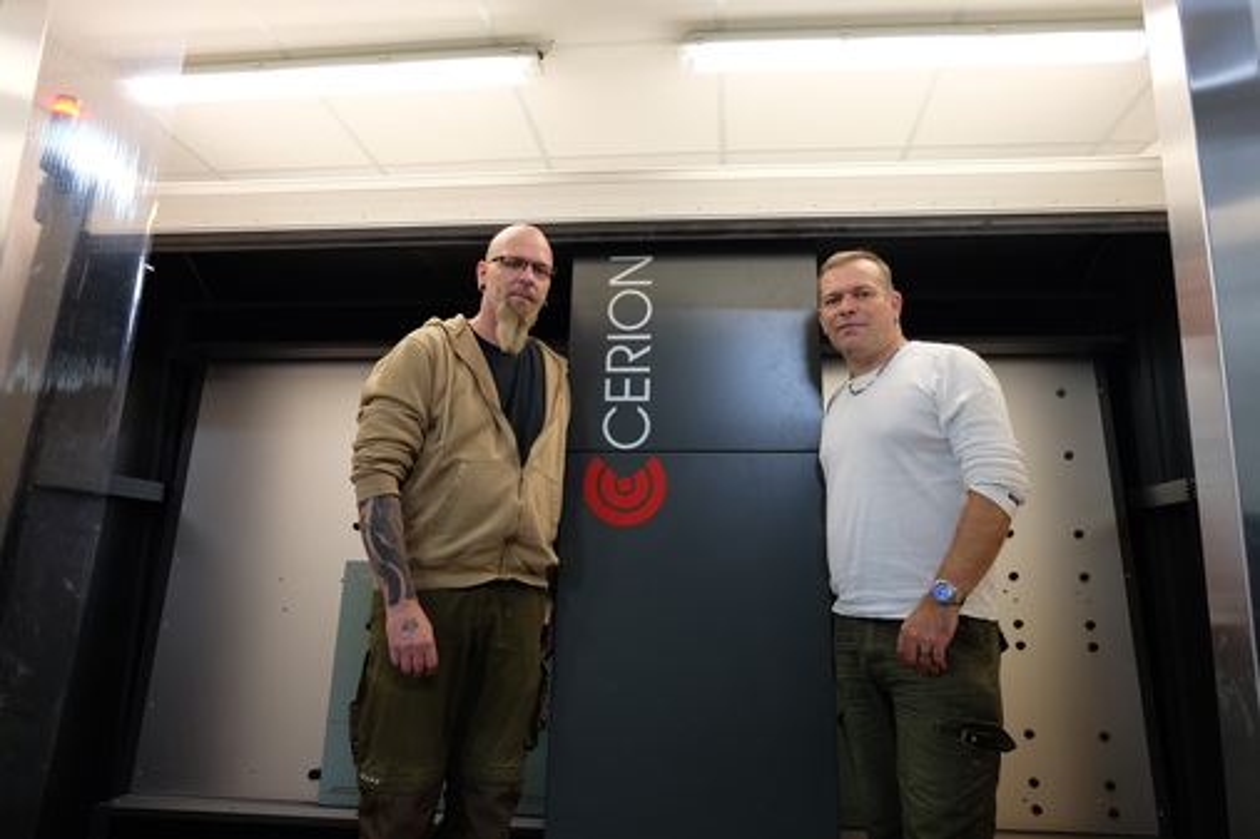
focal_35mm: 24
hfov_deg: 73.8
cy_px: 420
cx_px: 630
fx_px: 840
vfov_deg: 53.1
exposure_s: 1/20
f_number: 3.5
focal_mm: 16
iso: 400
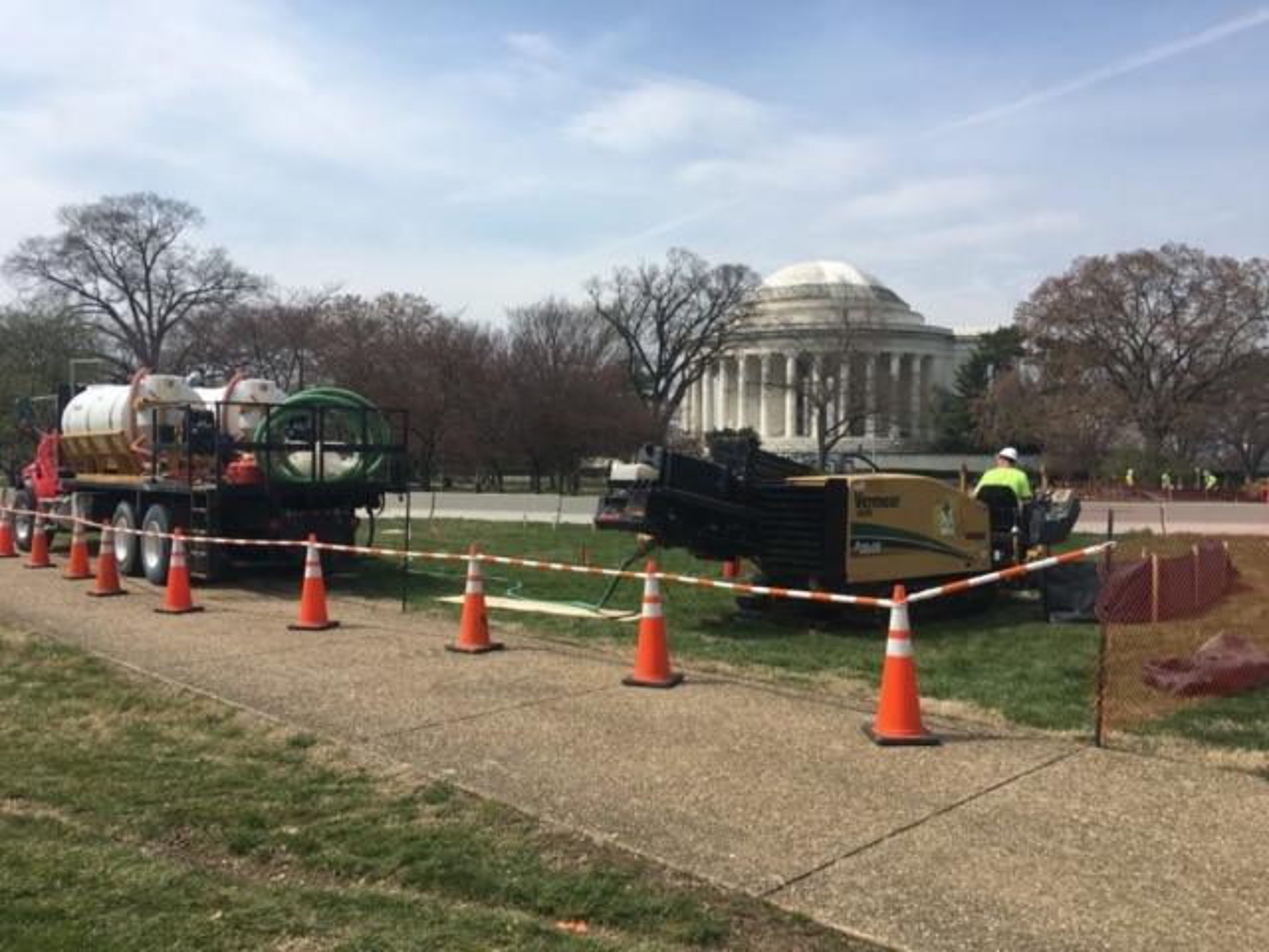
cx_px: 634
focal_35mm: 29
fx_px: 1063
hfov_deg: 61.7
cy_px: 476
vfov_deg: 48.2
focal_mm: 4.15
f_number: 2.2
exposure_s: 1/1923
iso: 25
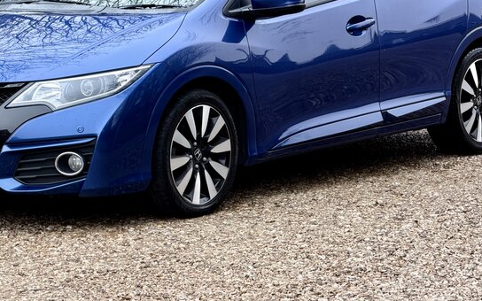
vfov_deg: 8.4
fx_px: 2049
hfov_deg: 13.4
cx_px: 199
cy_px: 89
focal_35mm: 156
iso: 200
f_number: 2.8
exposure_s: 1/121
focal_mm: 16.89
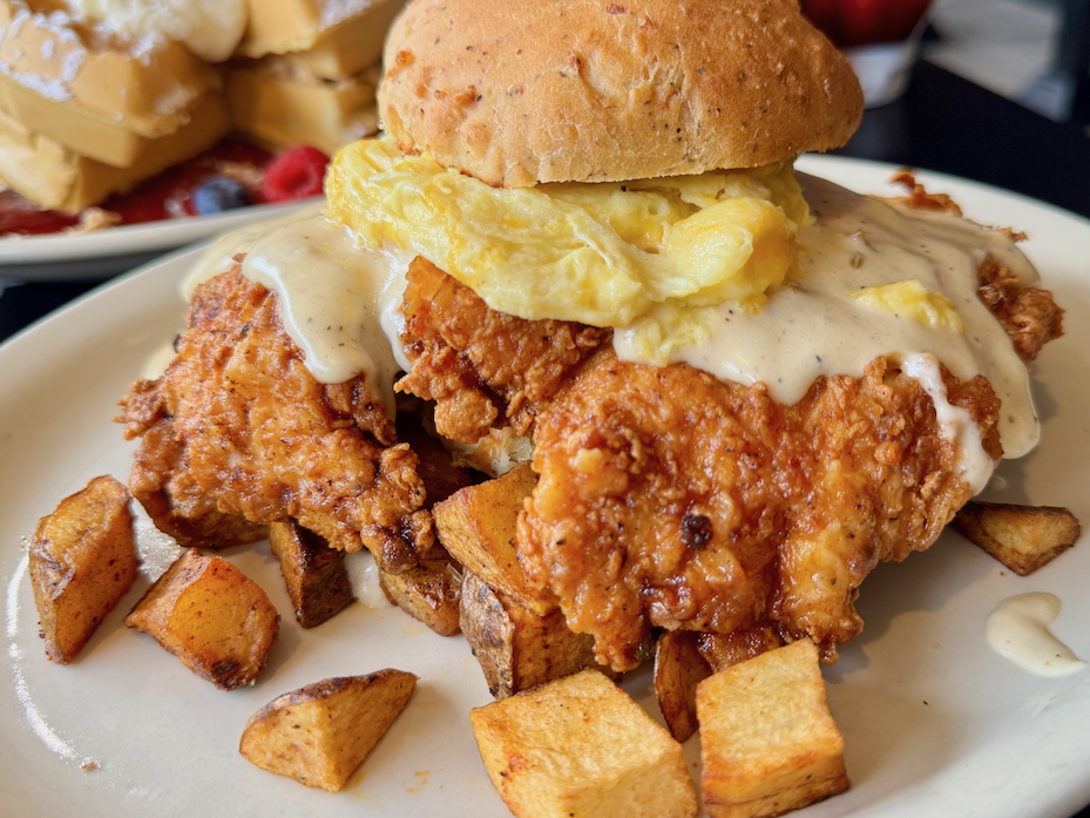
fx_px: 976
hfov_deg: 58.2
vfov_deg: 45.4
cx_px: 609
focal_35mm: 31
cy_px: 401
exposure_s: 1/120
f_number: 1.78
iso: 125
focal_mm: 6.76
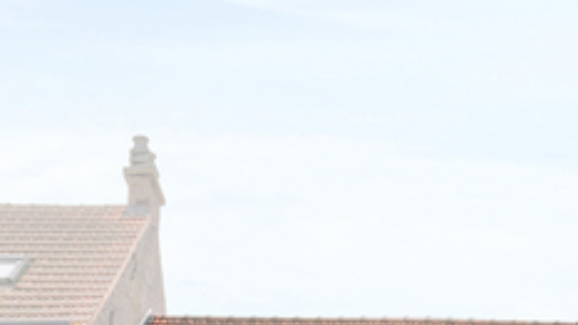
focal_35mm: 90
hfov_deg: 23.6
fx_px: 1379
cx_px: 370
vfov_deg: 11.9
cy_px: 660
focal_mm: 25
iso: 250
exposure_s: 1/40
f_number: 11
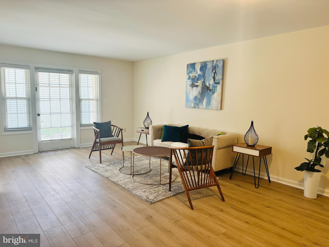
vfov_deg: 56.8
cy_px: 124
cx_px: 164
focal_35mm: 24
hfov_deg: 71.6
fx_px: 228
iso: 160
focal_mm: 6.86
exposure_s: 1/120
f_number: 1.78
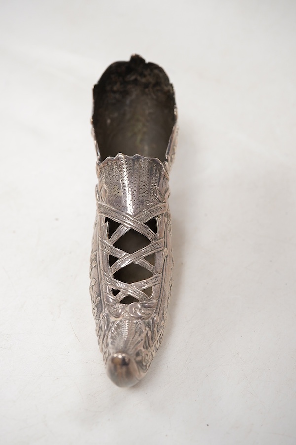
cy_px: 222
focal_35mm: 45
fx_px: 555
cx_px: 148
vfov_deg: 43.6
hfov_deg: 29.9
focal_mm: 30
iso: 1250
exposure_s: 1/125
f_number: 8
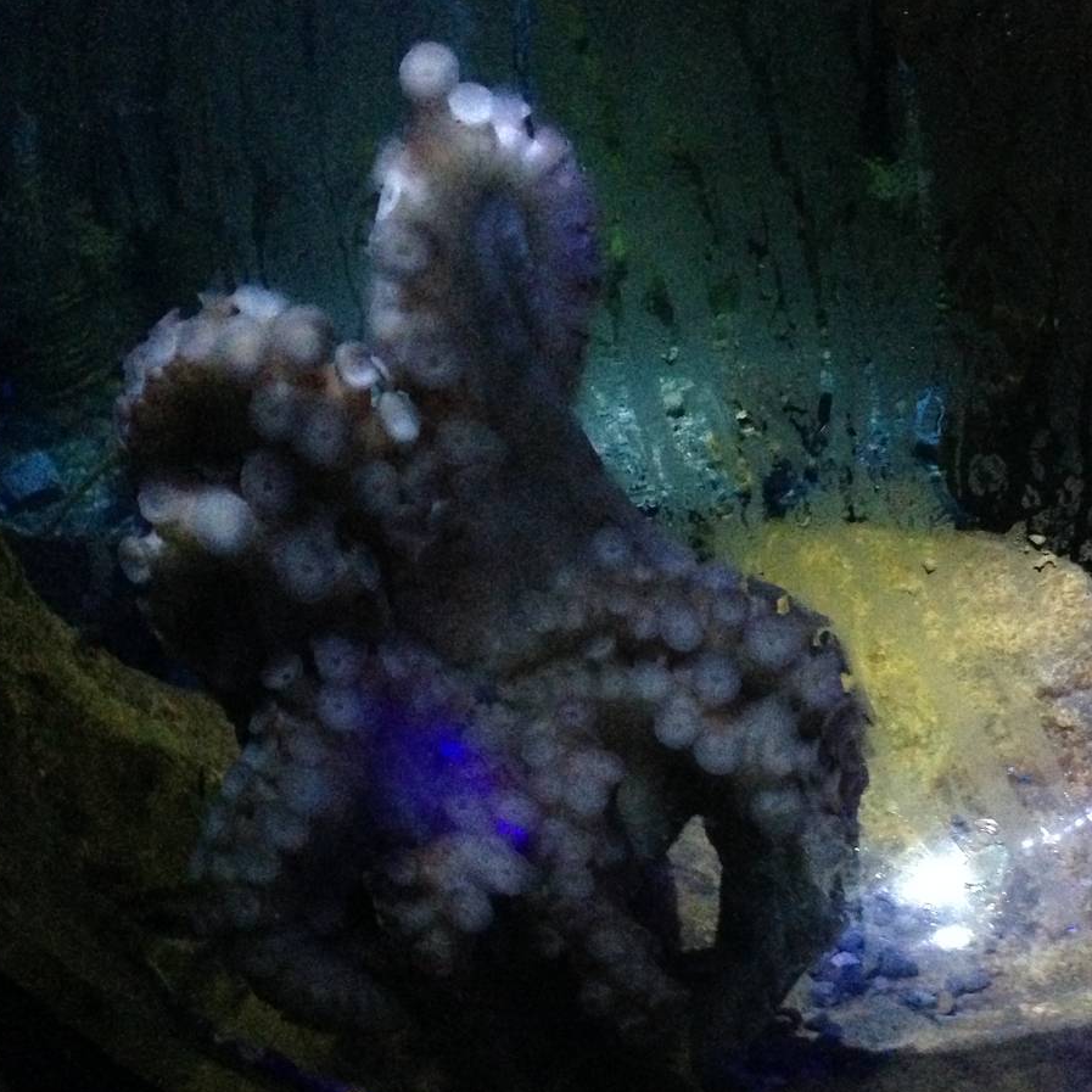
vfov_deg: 32.6
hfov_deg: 32.3
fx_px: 1856
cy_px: 707
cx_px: 782
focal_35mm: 52
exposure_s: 1/15
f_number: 2.4
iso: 800
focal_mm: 4.12
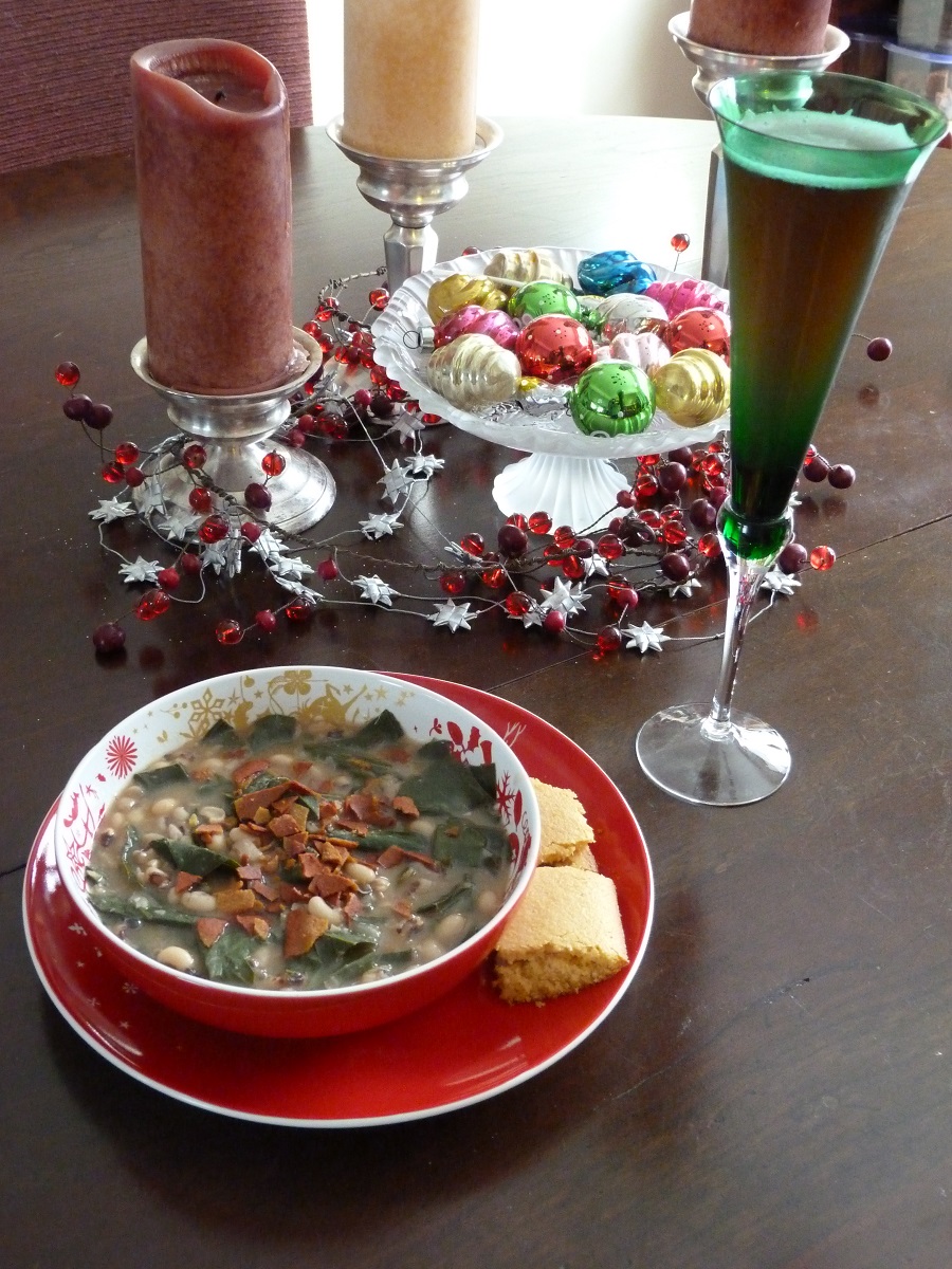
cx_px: 476
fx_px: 1503
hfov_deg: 35.1
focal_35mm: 41
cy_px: 634
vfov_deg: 45.8
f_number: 3.2
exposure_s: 1/30
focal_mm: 7.4
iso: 800
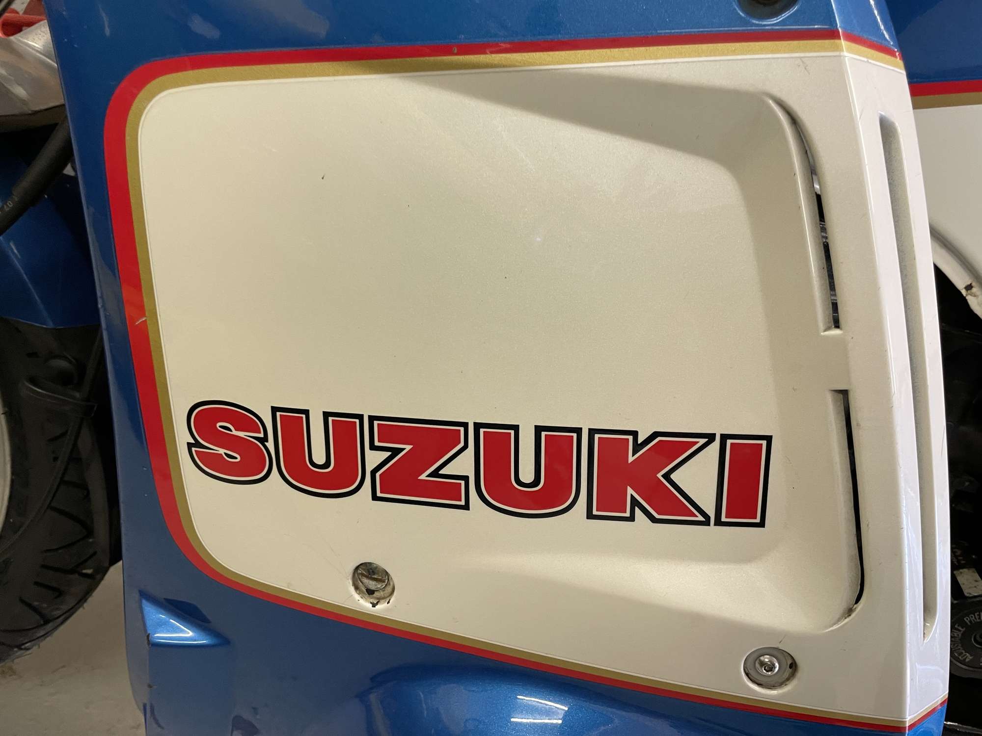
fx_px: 738
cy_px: 368
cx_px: 491
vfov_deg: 53.1
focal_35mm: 26
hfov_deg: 67.3
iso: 100
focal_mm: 4.2
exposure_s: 1/50
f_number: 1.6
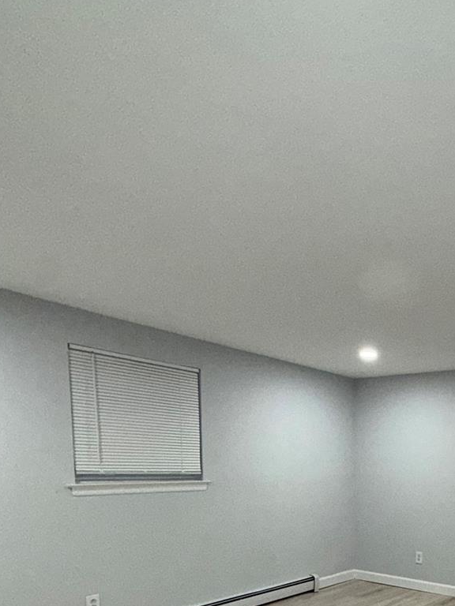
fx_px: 491
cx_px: 434
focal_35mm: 28
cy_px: 522
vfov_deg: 56.5
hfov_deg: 44.0
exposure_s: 1/120
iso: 200
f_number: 2.2
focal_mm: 2.22
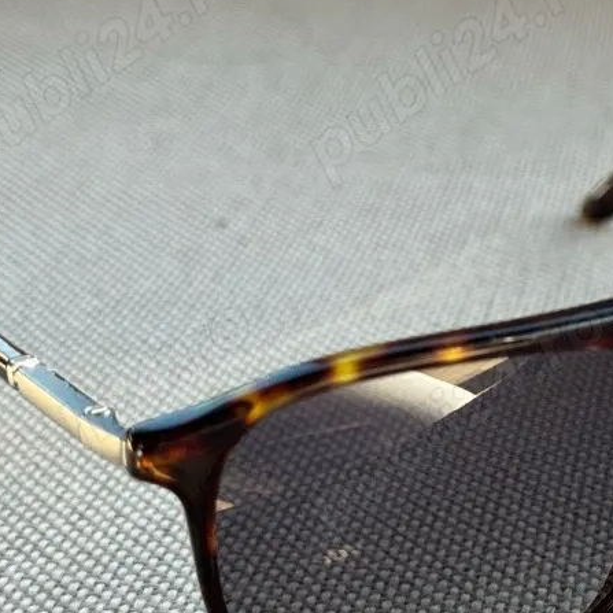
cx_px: 547
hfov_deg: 18.0
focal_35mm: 95
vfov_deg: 18.2
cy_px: 428
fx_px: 1903
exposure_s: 1/172
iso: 64
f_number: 1.78
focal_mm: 6.76
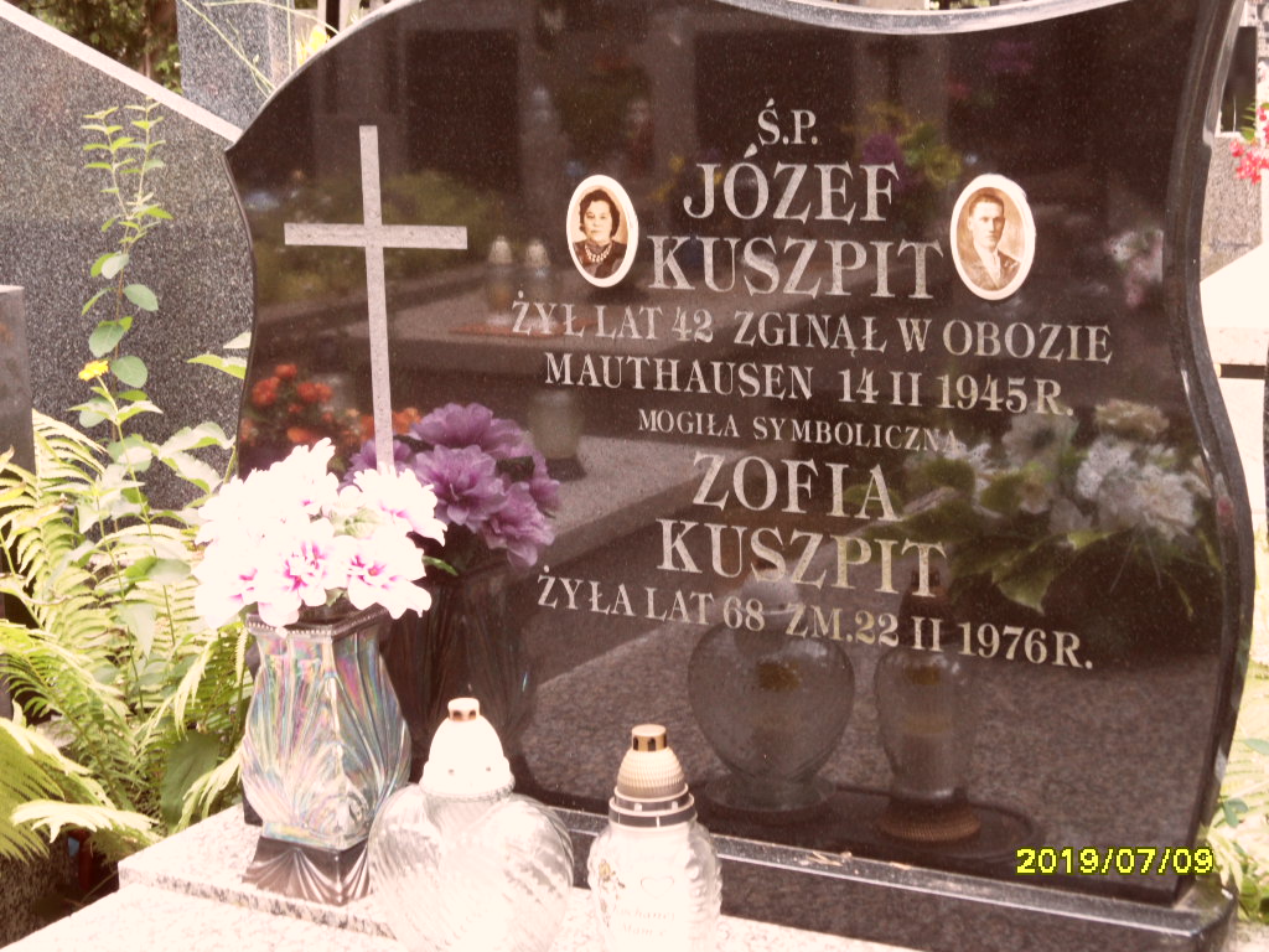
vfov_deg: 24.4
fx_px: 2200
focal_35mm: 60
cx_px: 634
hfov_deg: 32.2
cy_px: 476
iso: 100
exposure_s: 1/45
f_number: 4
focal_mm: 10.3
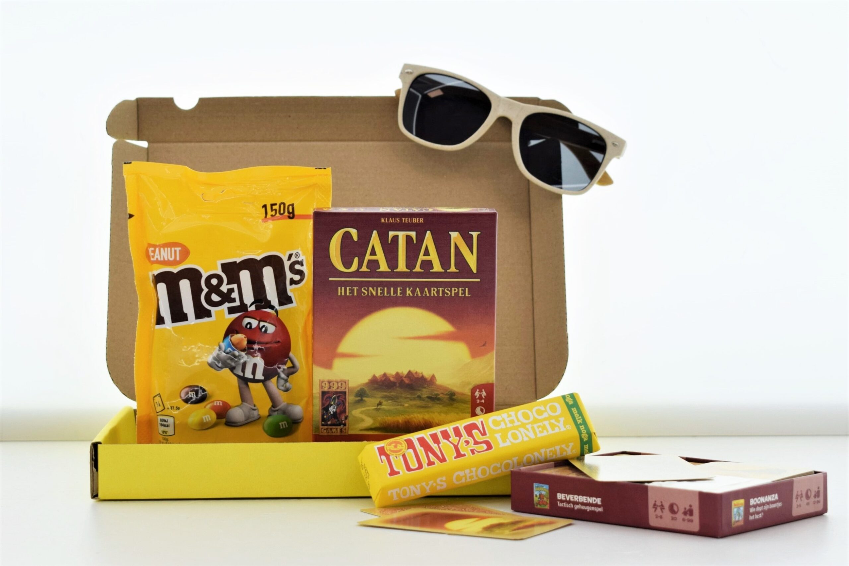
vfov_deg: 18.9
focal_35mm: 72
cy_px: 283
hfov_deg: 28.1
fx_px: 1698
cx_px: 424
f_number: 8
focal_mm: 48
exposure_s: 1/200
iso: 400
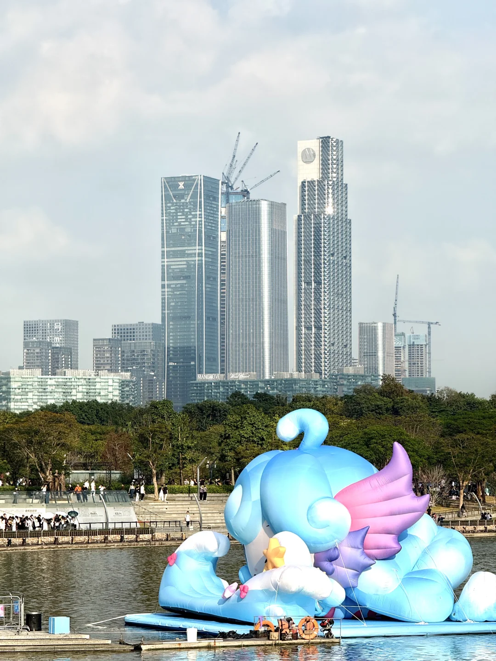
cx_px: 248
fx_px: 2293
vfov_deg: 16.4
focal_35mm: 120
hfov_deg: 12.3
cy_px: 330
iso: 50
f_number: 2.8
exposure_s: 1/2024
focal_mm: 15.66
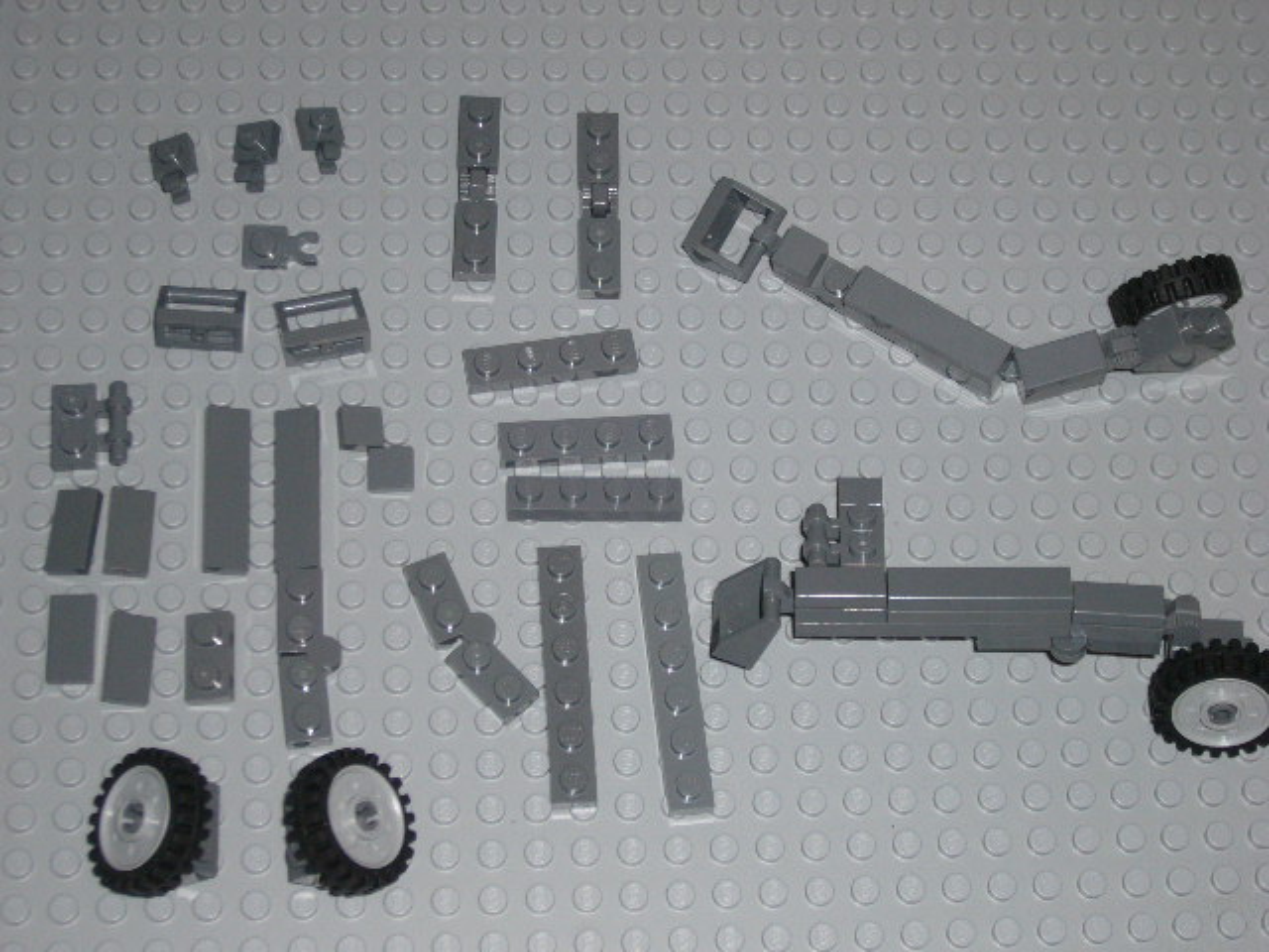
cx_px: 634
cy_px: 476
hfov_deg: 27.8
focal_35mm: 70
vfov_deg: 21.0
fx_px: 2566
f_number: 4
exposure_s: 1/60
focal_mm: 11.5
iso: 100
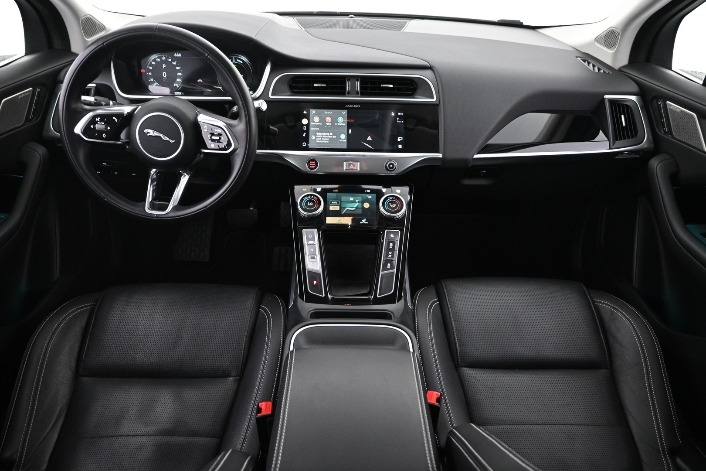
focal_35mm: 24
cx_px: 353
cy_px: 236
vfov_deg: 53.1
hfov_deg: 73.7
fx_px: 471
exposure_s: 1/25
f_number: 3.5
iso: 1600
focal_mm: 16
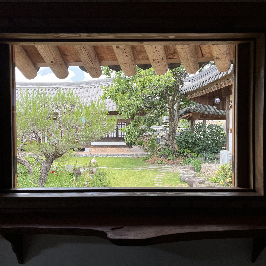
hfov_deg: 52.5
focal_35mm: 31
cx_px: 127
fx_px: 270
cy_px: 134
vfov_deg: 52.5
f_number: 1.6
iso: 40
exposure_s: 1/120
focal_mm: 5.1
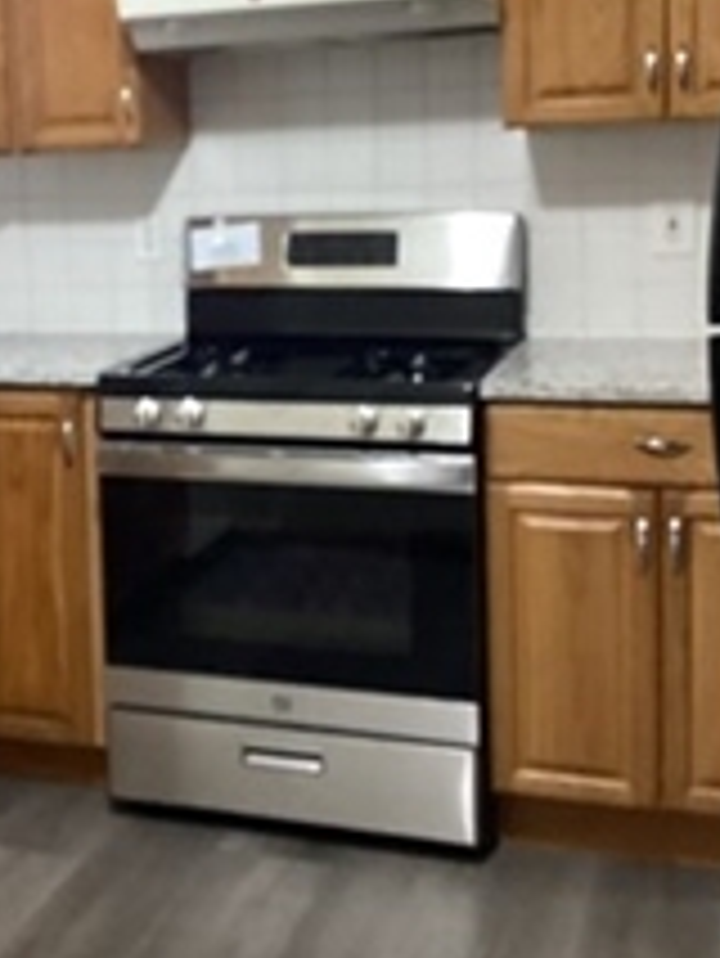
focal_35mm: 58
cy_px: 344
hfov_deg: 24.5
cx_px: 76
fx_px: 1607
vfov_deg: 33.0
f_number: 2.4
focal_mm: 3.3
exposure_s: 1/40
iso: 320
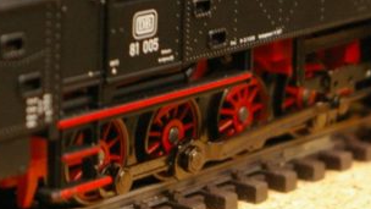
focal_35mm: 201
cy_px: -74
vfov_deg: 6.0
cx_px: 178
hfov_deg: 10.7
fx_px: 1977
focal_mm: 38
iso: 800
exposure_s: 1/15
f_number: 6.7
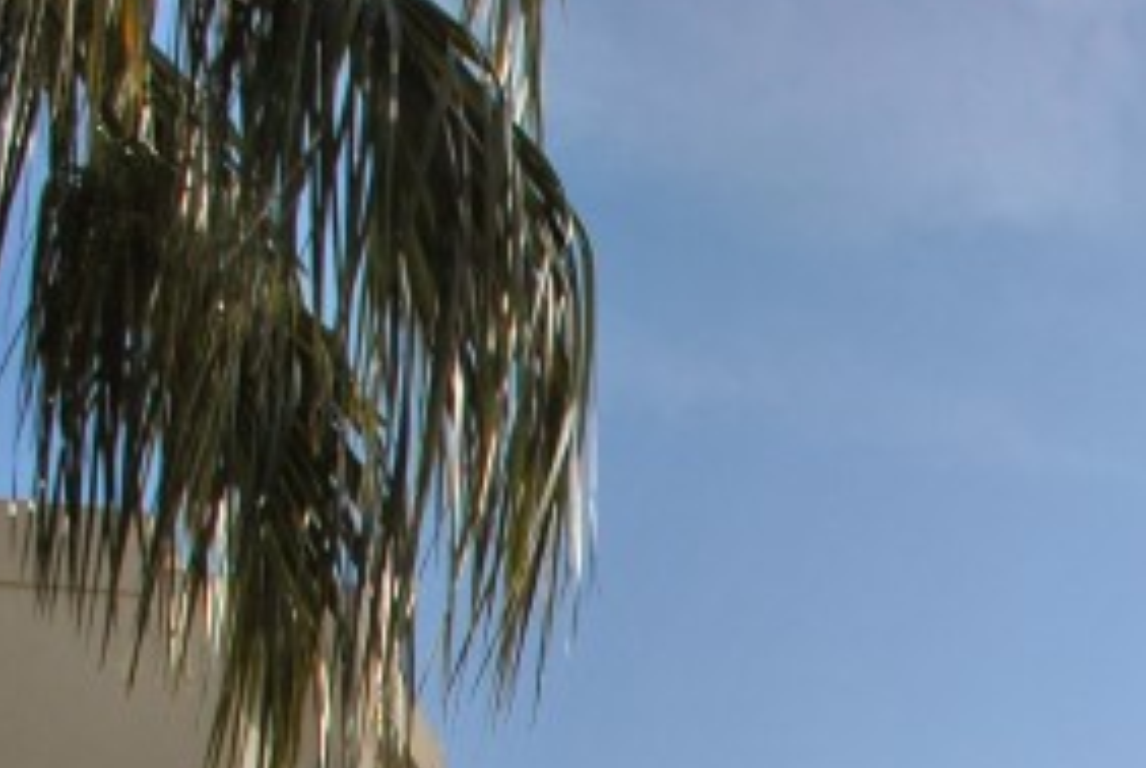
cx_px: 1339
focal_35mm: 61
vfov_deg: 17.0
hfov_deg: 28.9
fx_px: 1945
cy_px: 1503
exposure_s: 1/400
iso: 100
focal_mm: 10
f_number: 10
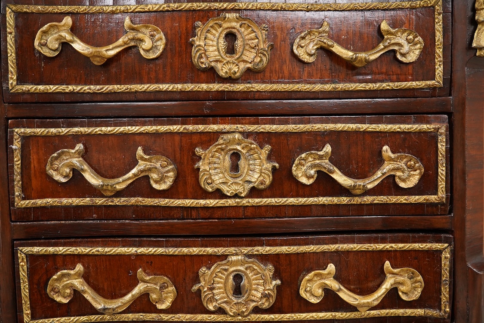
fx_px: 605
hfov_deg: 43.6
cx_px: 242
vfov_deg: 29.9
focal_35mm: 45
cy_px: 162
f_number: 7.1
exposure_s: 1/160
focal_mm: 30
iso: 2500
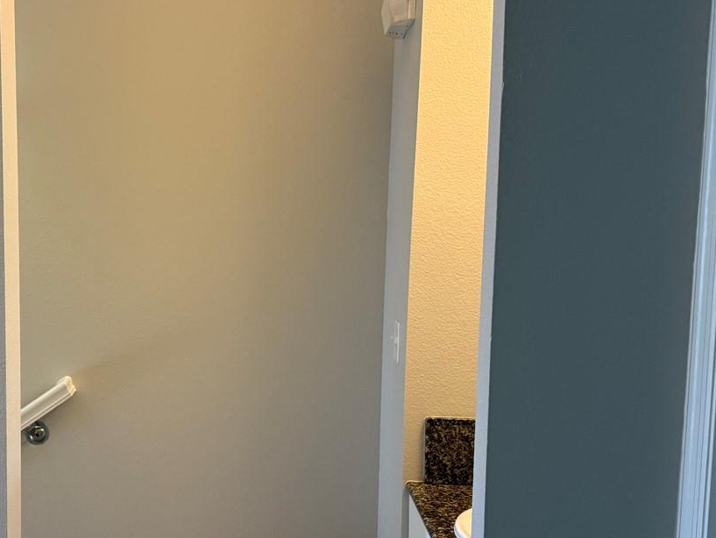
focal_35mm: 47
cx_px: 143
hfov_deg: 38.9
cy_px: 319
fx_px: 972
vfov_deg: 30.8
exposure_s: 1/60
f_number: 1.78
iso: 200
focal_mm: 6.76
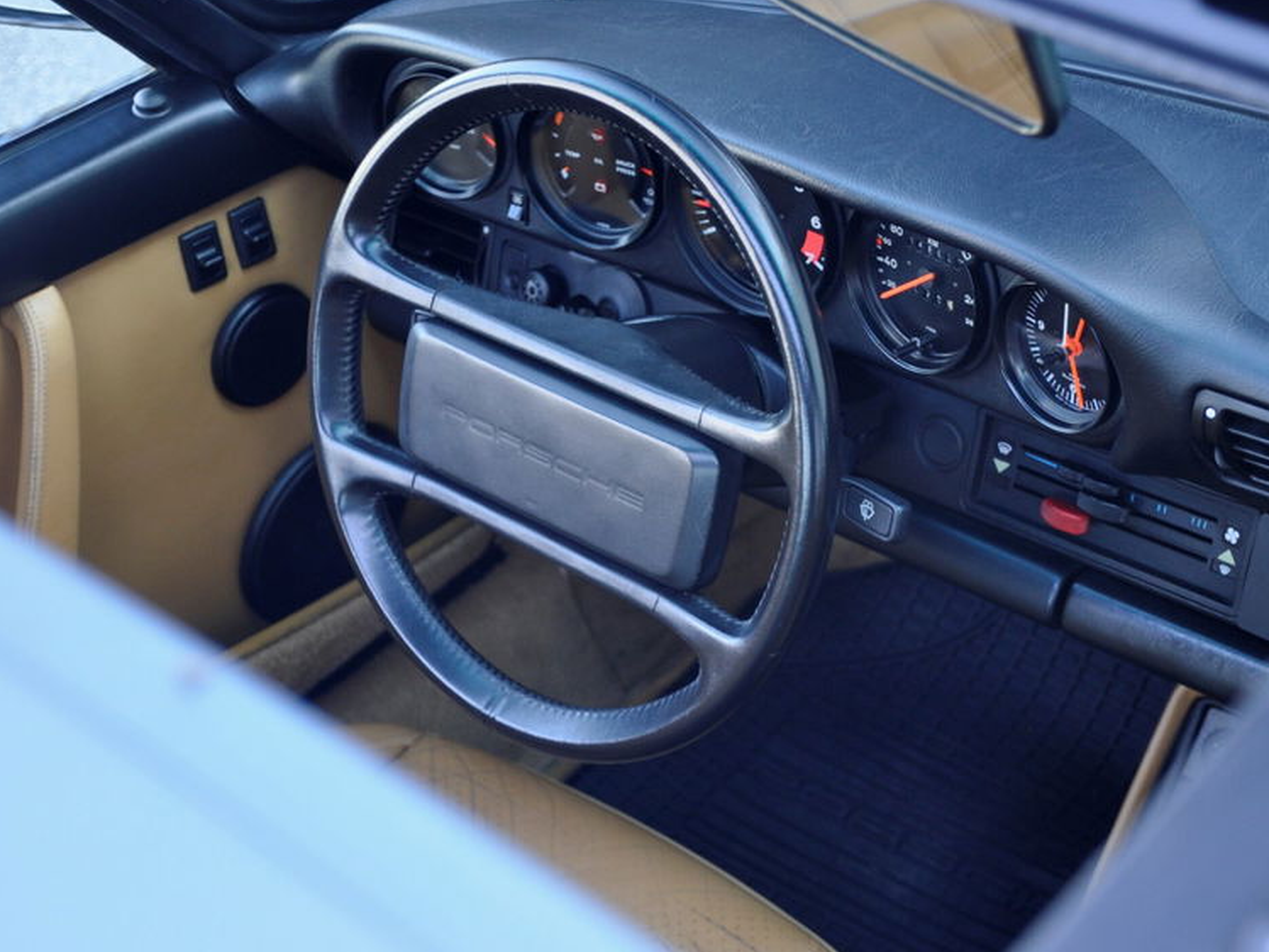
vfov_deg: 23.3
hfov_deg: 30.7
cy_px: 430
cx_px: 700
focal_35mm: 63
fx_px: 2310
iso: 500
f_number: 4
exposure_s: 1/40
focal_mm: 32
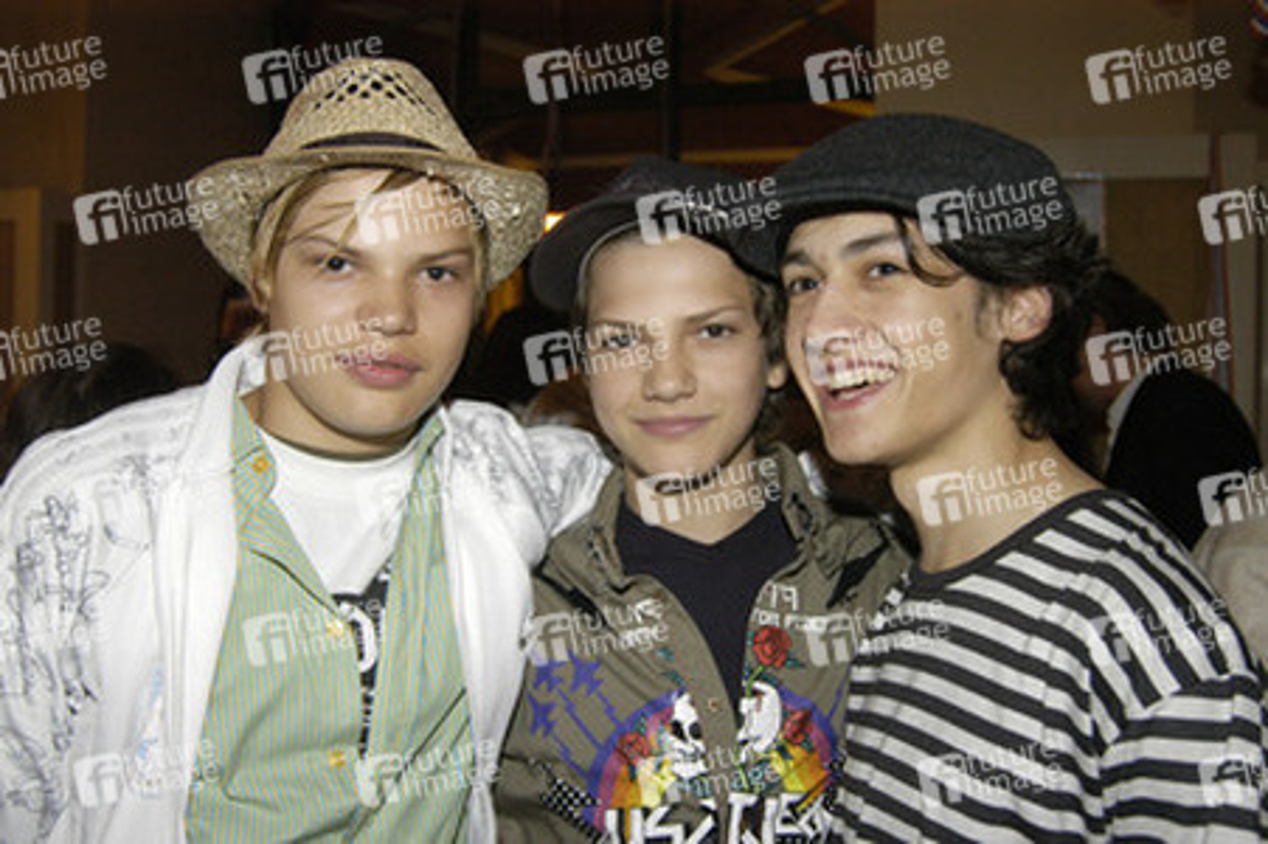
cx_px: 634
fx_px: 1267
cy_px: 422
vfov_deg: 36.8
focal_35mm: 36
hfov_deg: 53.2
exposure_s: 1/50
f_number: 4.5
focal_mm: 24
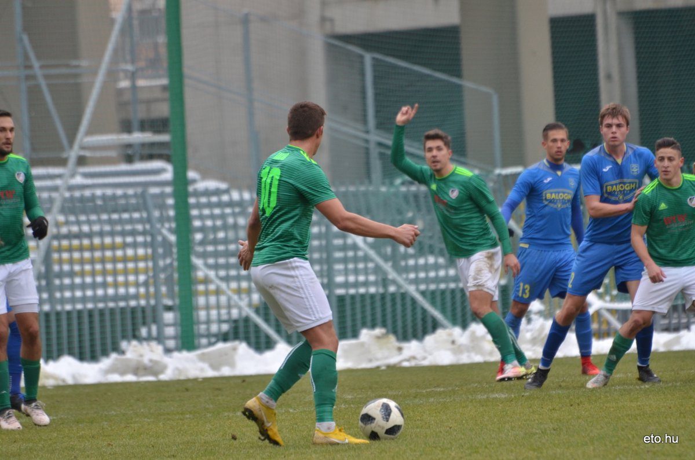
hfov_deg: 4.6
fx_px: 8670
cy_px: 230
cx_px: 348
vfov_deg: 3.0
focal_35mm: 450
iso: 500
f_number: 5.6
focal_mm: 300
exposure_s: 1/640
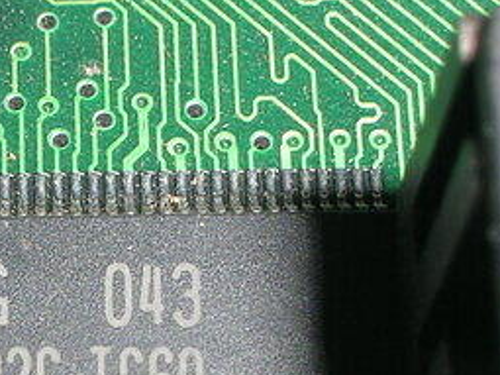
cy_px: 402
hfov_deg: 10.6
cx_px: -82
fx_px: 2642
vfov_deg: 8.1
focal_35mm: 183
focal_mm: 11.1
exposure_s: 1/60.1
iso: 50
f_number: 6.5
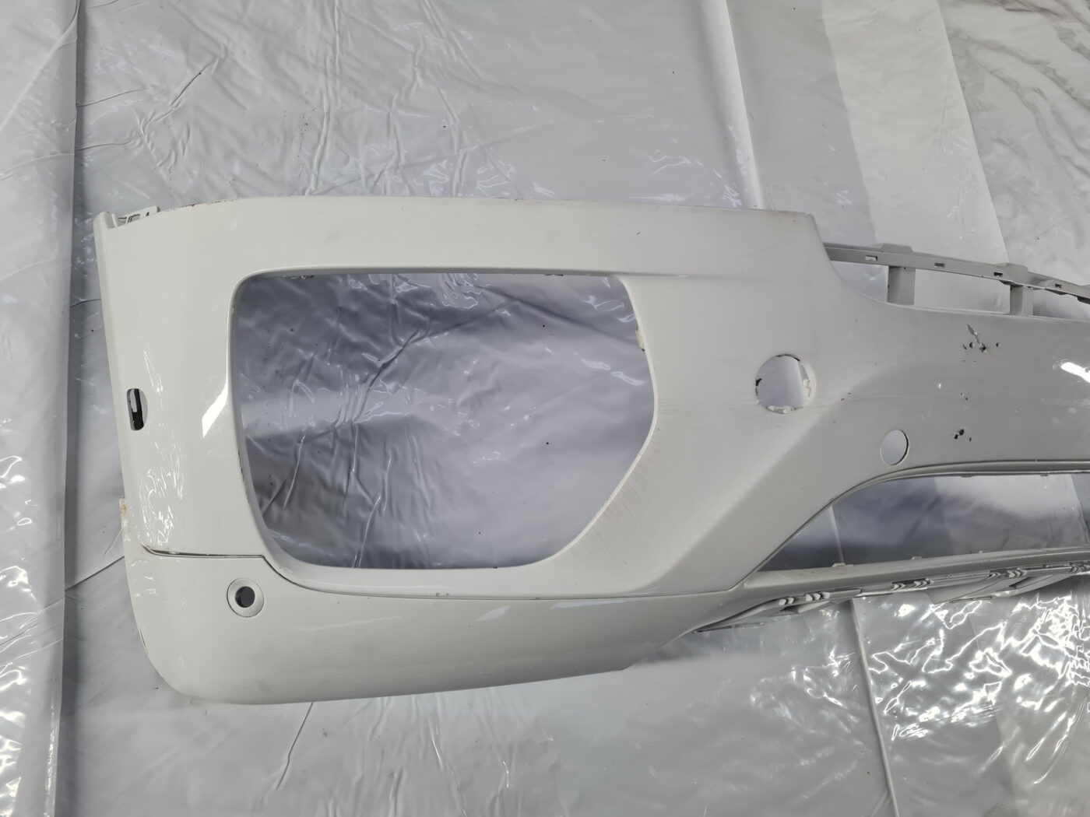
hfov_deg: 67.3
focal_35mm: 26
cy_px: 408
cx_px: 545
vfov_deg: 53.1
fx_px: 819
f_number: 1.8
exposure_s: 1/100
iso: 125
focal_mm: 5.4
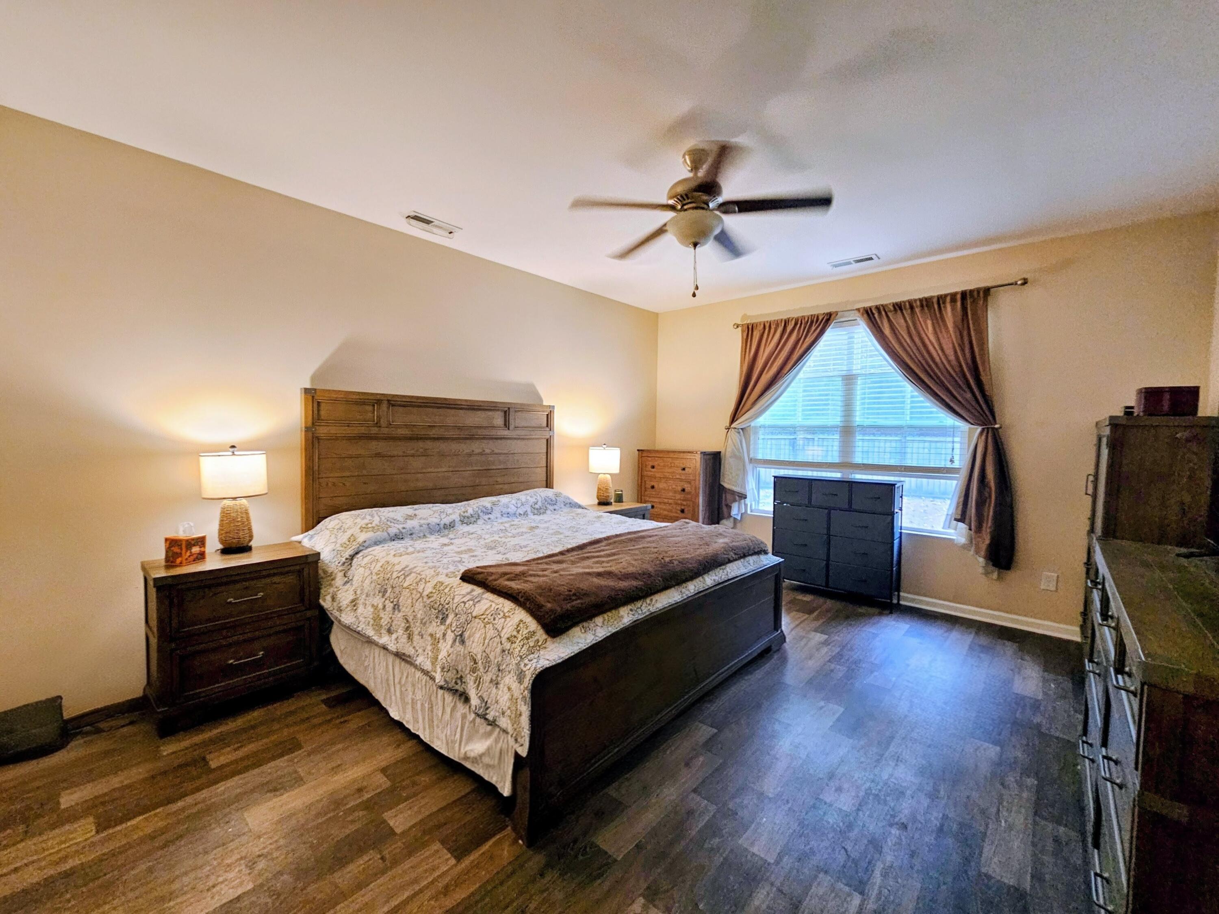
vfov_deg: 89.9
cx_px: 610
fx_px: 458
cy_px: 457
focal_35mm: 13
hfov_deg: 106.2
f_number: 2.2
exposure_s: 1/30
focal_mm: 2.2
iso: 320
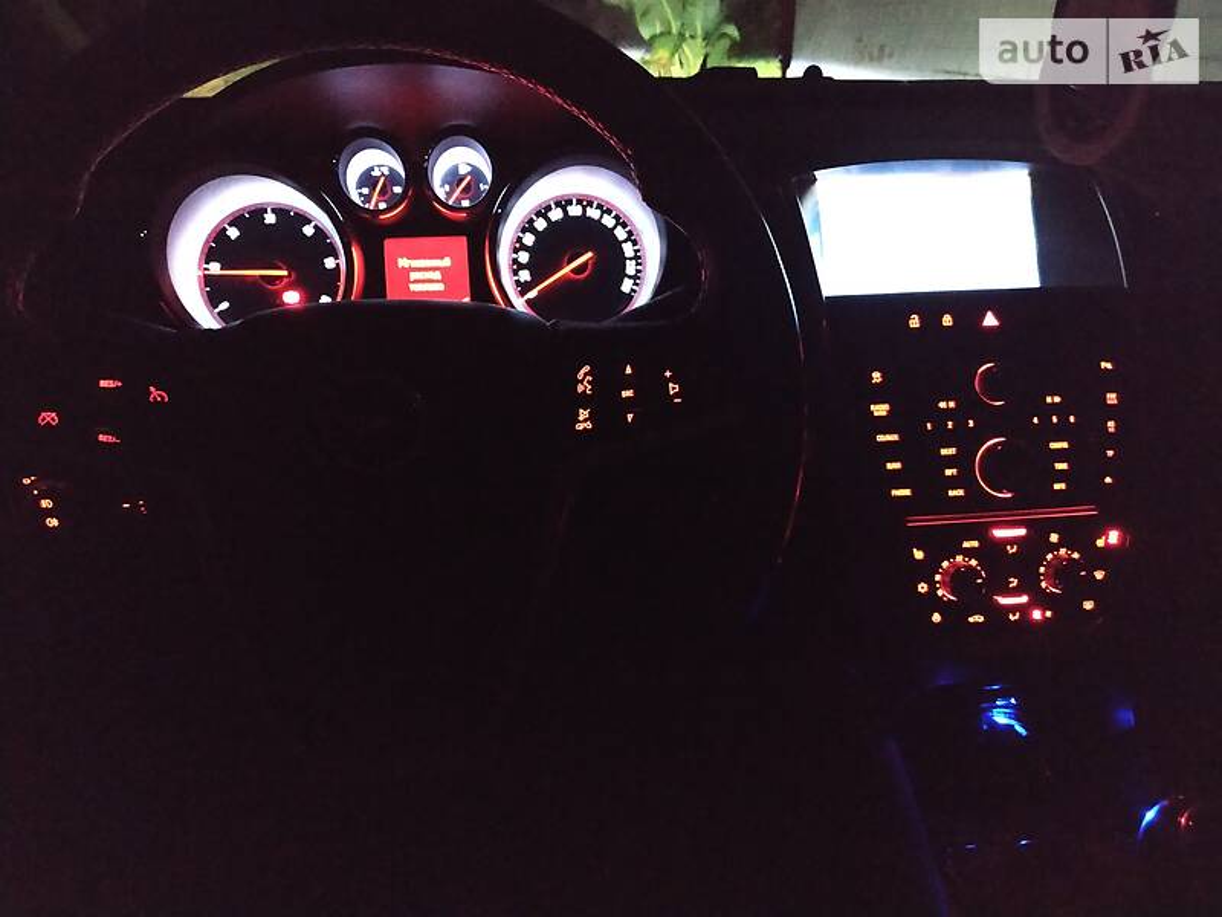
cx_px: 611
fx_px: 847
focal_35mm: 24
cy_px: 458
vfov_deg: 56.8
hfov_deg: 71.6
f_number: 1.9
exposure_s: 1/13
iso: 9600
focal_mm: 3.9
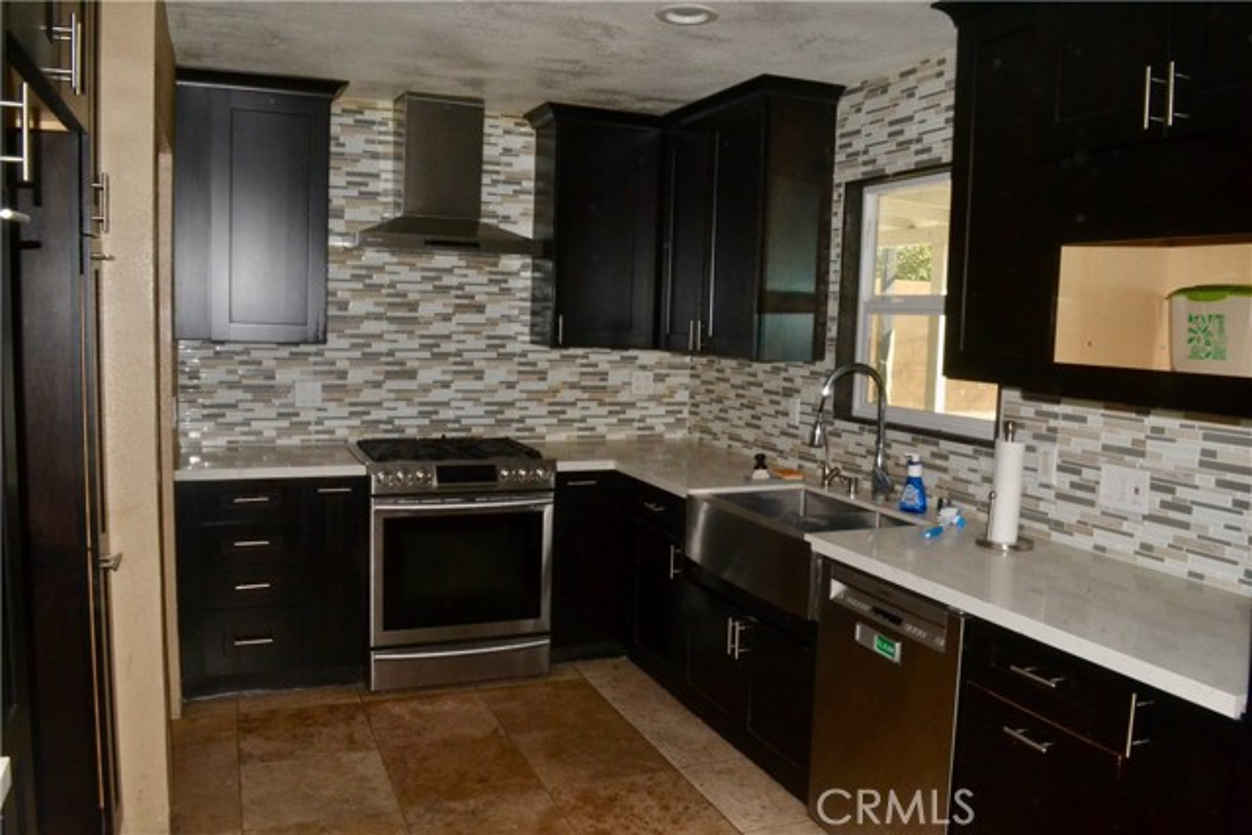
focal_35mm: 27
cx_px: 626
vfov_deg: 48.0
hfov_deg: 67.4
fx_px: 939
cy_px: 418
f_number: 22
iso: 1600
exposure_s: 1/60
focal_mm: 18
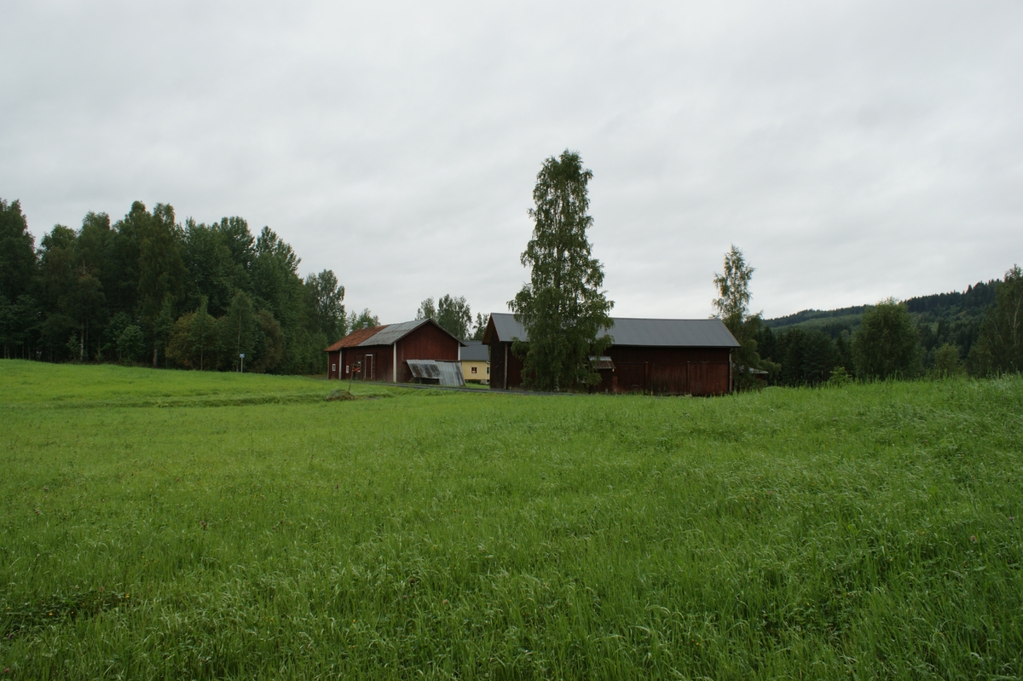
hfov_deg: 67.4
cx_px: 512
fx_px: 767
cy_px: 340
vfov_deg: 47.9
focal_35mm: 27
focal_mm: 18
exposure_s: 1/60
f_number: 7.1
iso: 100
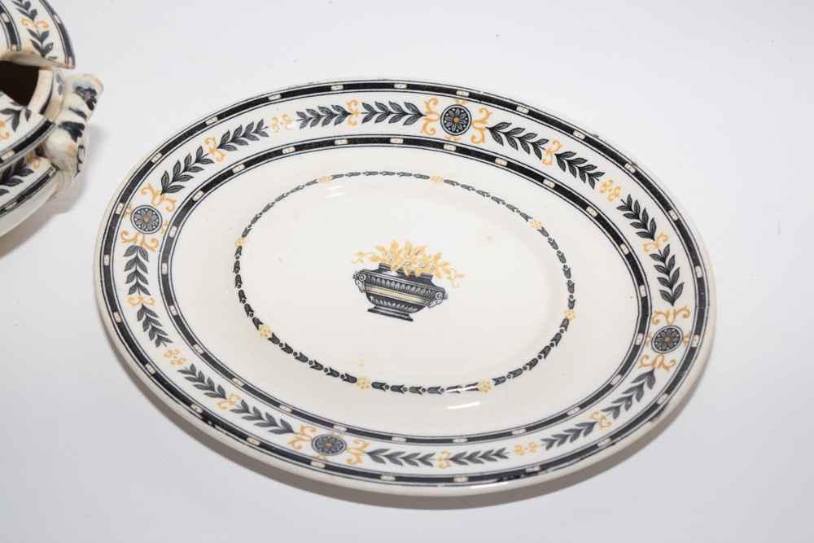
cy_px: 272
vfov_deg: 16.6
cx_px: 407
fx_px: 1866
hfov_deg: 24.6
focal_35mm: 82
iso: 220
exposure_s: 1/60
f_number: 5.6
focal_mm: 55
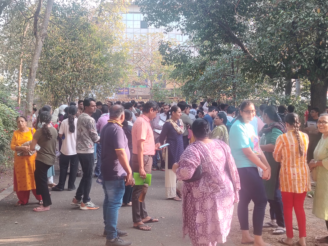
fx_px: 464
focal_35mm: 49
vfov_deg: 29.7
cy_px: 123
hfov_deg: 38.9
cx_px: 164
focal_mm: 5.25
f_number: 1.75
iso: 100
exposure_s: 1/142
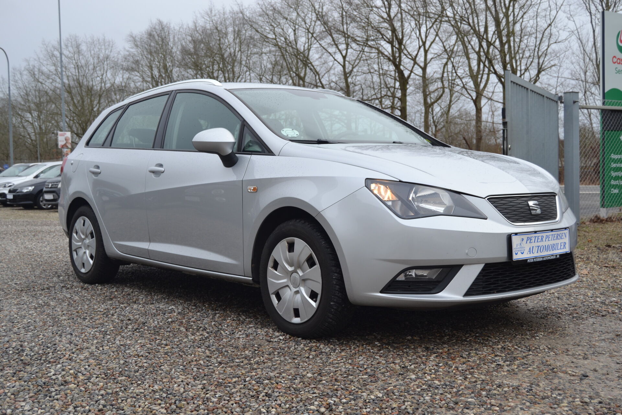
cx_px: 311
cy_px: 208
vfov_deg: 34.2
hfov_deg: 49.6
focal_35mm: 39
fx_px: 674
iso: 100
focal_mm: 26
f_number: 6.3
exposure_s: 1/160
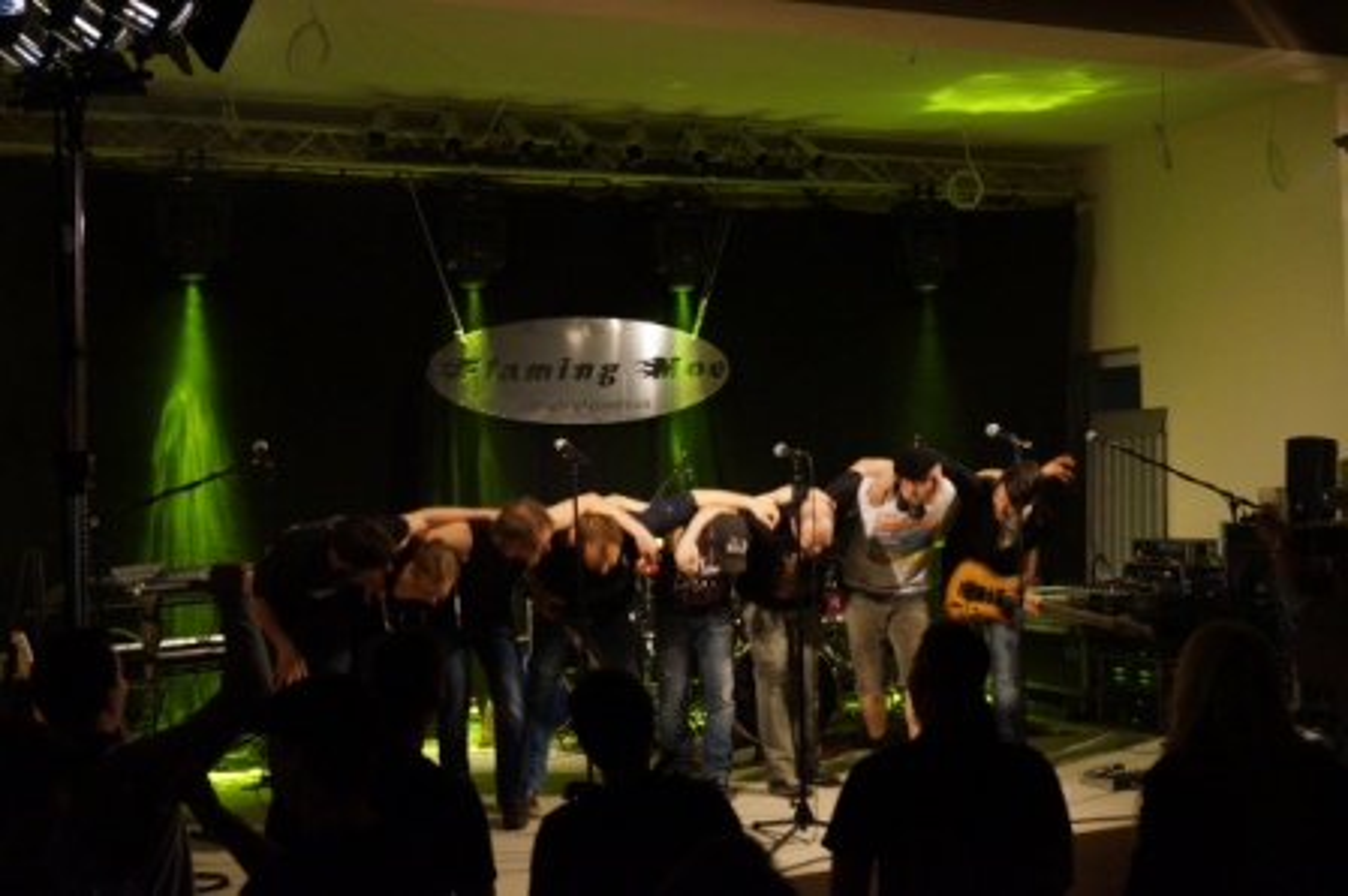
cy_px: 448
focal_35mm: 45
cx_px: 674
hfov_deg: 43.6
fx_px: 1684
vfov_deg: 29.8
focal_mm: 30
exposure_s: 1/80
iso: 3200
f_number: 4.5
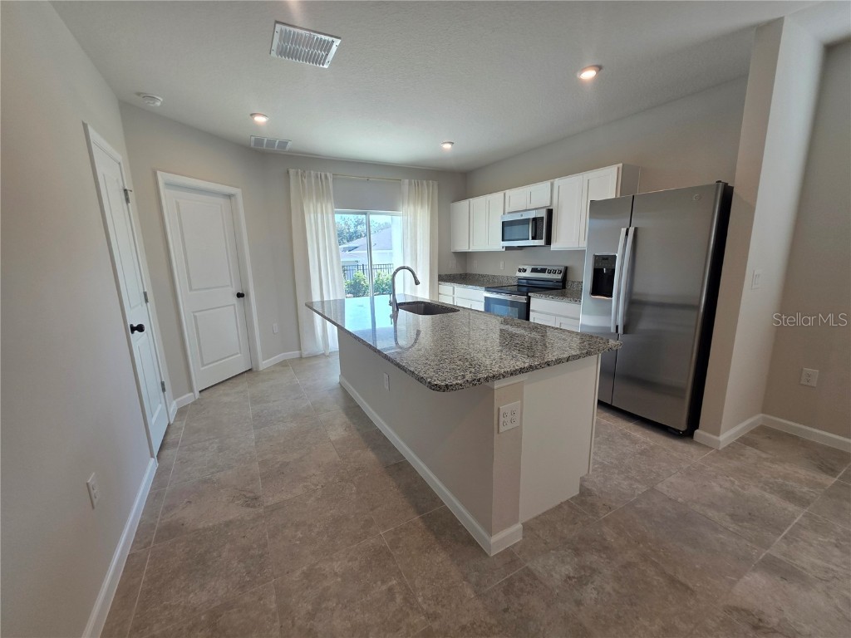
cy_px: 319
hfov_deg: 106.2
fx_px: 320
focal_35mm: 13
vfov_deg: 89.9
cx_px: 426
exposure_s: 1/120
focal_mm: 2.2
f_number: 1.9
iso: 50
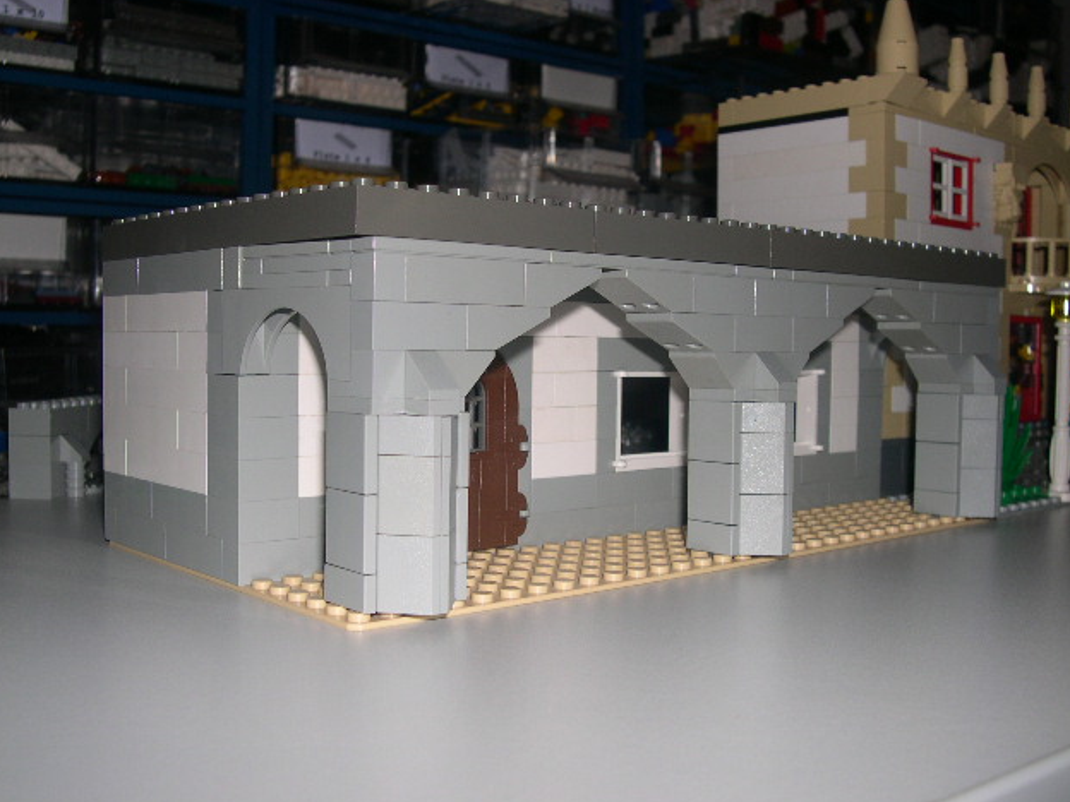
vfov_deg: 36.8
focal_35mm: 39
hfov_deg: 47.9
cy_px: 401
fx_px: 1206
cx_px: 537
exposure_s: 1/60
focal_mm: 8
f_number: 7.6
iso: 100
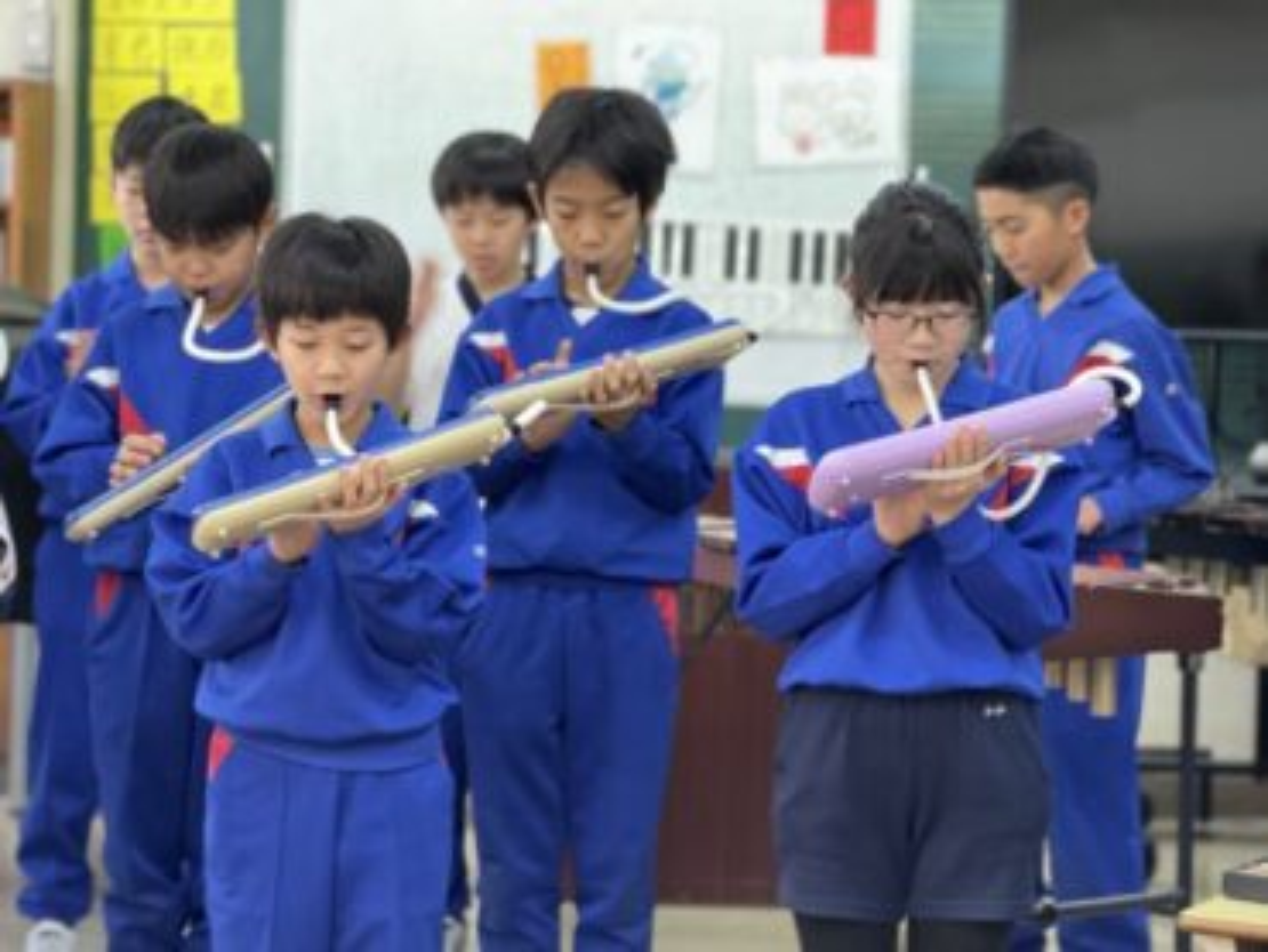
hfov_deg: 16.4
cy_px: 476
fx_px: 4399
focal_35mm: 120
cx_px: 634
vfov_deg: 12.4
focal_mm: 15.66
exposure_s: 1/30
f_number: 2.8
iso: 640
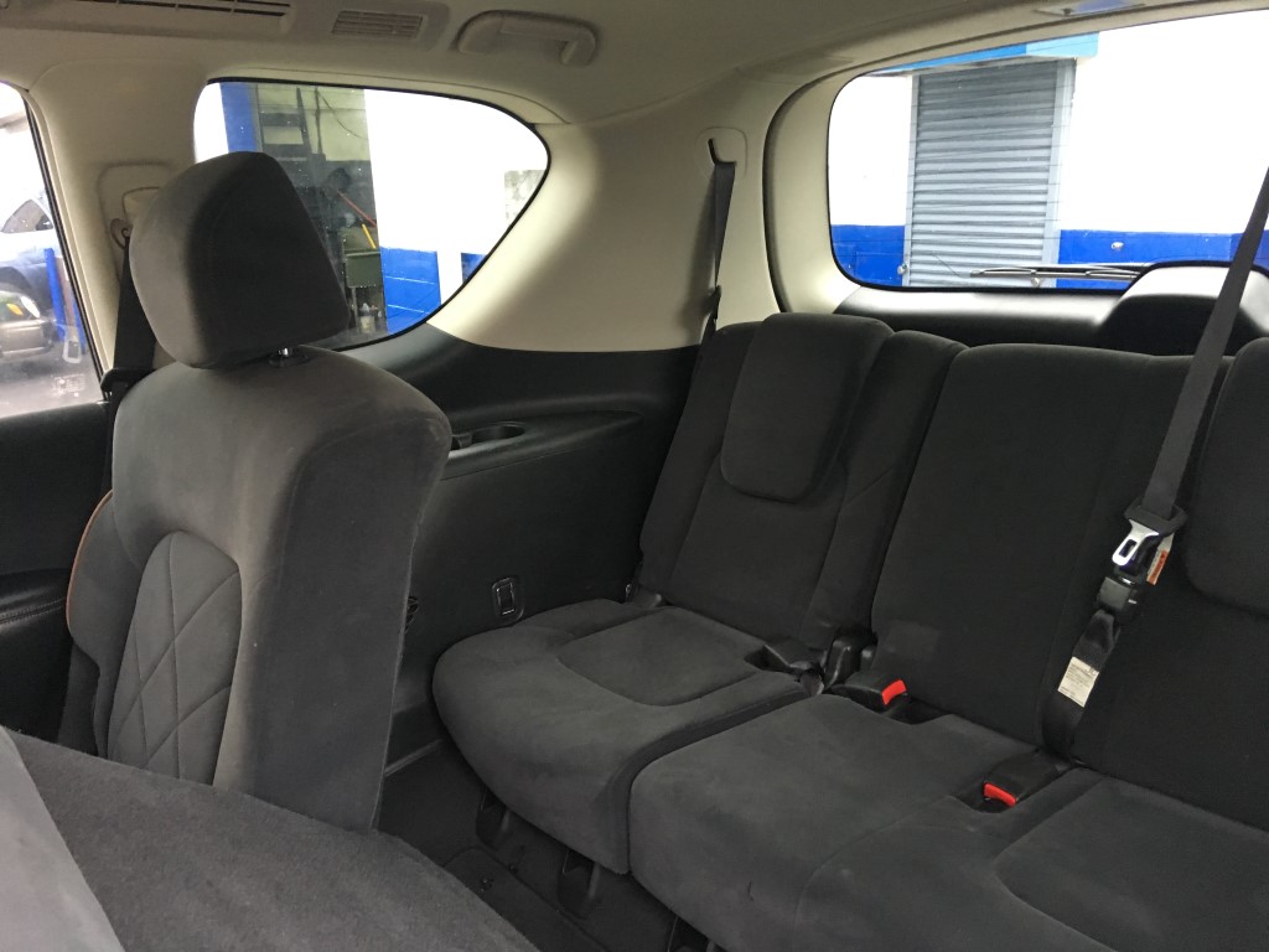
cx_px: 634
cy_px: 476
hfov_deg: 61.7
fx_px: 1063
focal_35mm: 29
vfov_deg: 48.2
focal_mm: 4.15
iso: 200
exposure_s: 1/24
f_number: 2.2
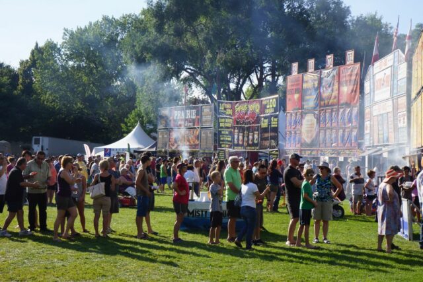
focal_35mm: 66
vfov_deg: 20.6
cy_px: 141
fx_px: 776
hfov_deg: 30.5
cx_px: 212
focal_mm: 44
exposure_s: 1/125
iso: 100
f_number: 11
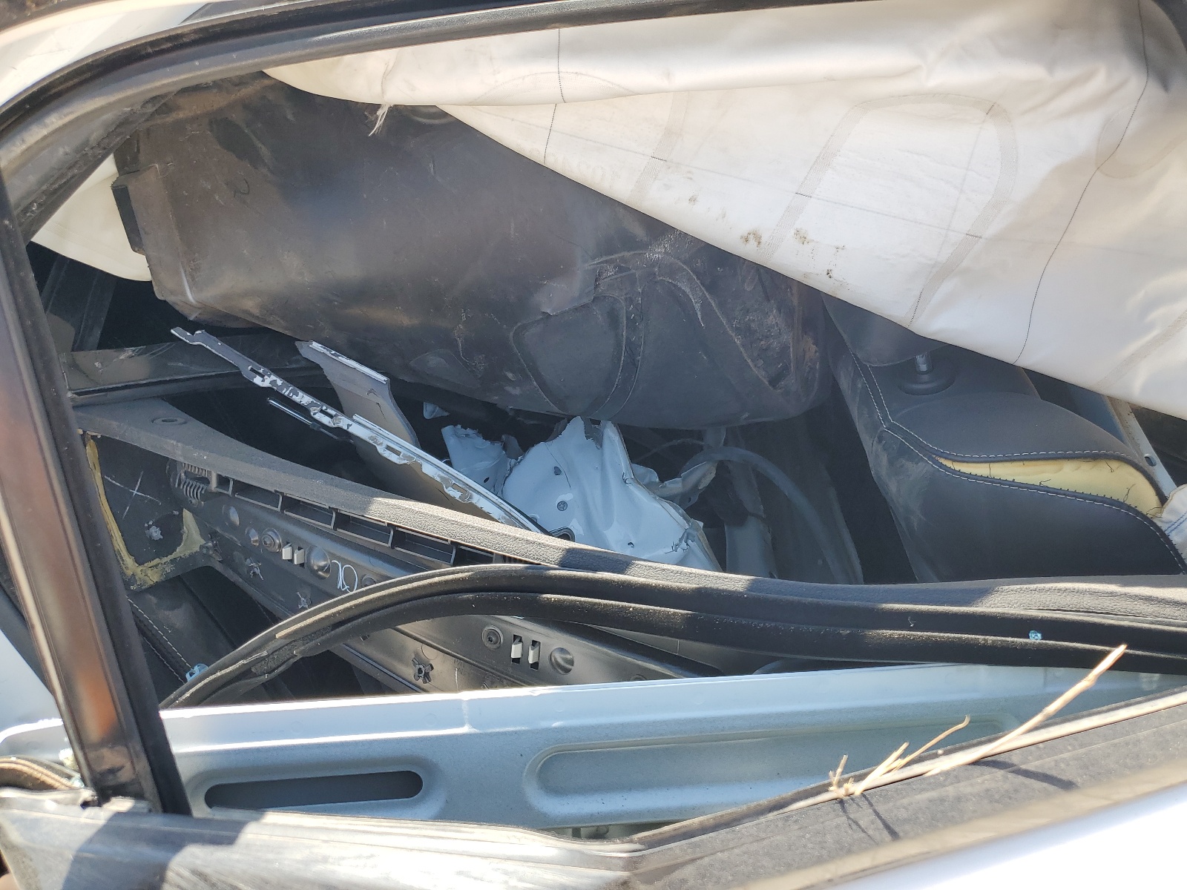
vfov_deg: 53.1
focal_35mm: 26
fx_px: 892
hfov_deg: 67.3
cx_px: 594
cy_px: 445
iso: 50
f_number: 1.5
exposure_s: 1/588
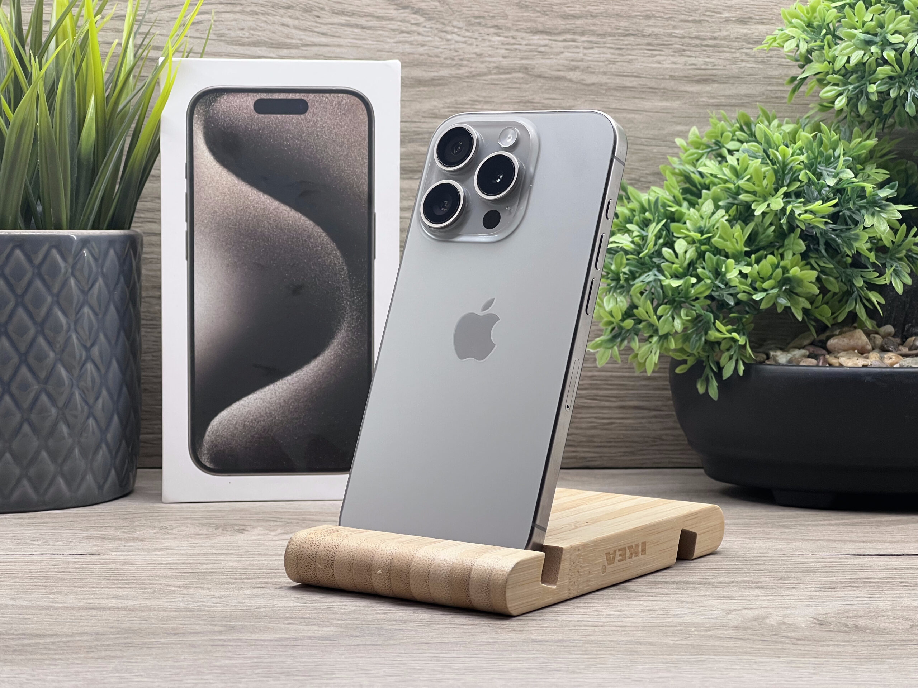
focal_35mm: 77
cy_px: 344
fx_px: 2042
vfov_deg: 19.1
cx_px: 459
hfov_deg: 25.3
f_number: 2.8
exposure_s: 1/100
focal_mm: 9
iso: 80
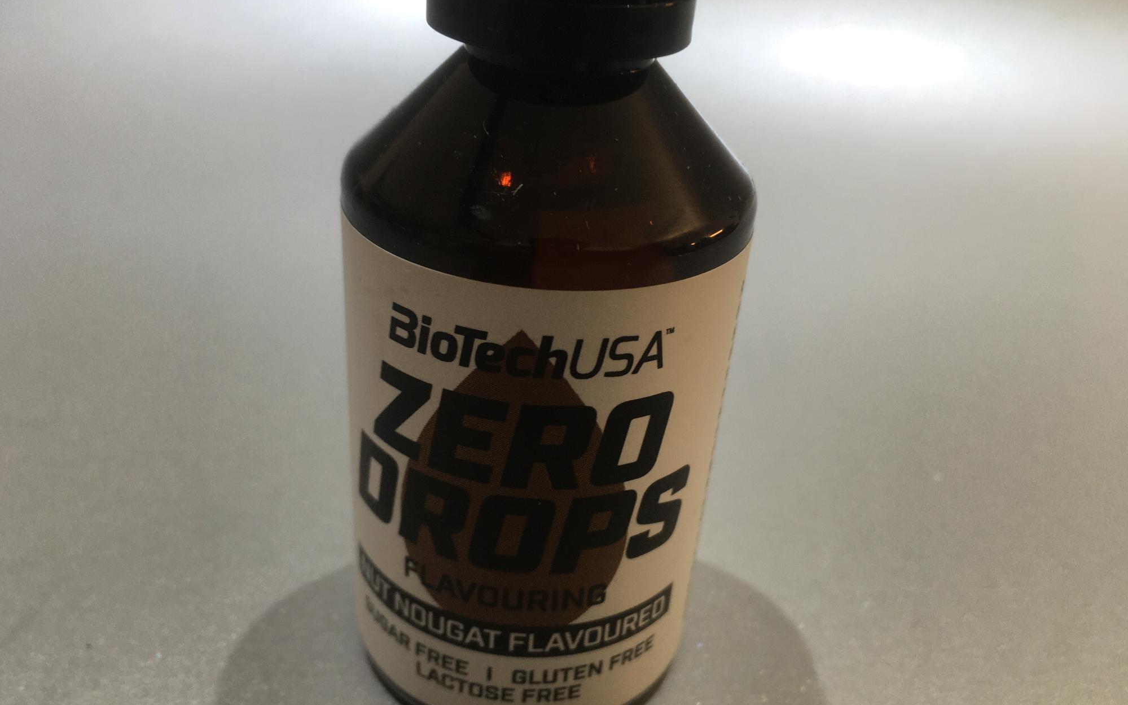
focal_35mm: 31
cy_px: 376
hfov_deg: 61.2
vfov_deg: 40.6
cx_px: 560
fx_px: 953
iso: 32
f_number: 2.2
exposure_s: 1/50
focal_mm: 4.15
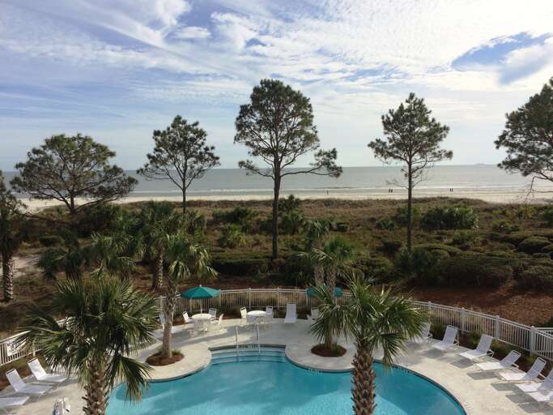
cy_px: 208
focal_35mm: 29
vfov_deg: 48.2
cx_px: 276
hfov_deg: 61.7
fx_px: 463
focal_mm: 4.15
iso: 32
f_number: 2.2
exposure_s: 1/4115
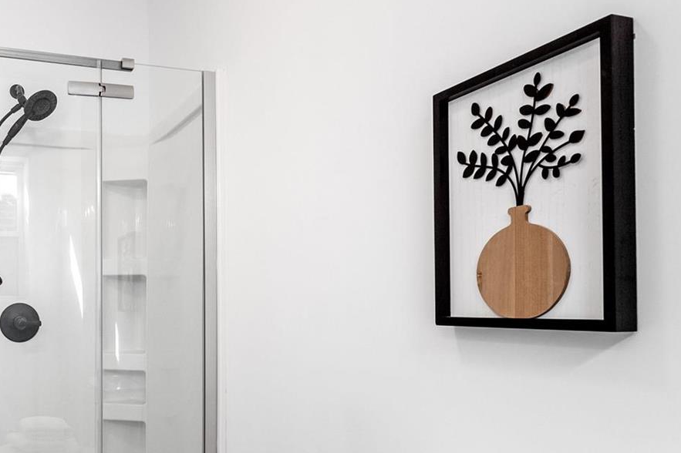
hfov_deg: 58.5
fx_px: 548
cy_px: 322
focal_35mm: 29
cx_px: 130
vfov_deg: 43.9
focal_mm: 8
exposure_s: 1/30
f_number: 6.3
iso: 400
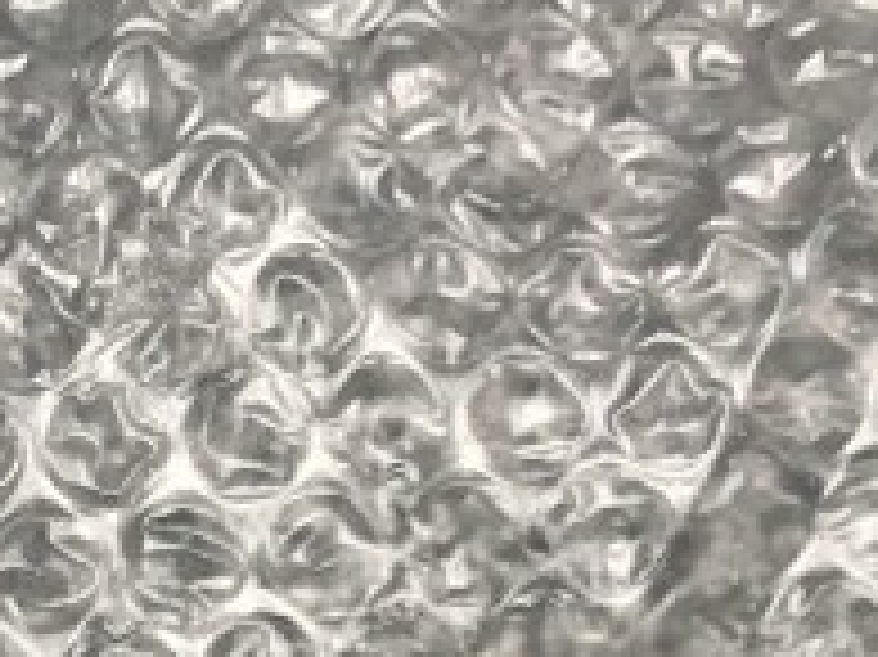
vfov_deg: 12.0
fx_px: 2915
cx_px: 99
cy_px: 1107
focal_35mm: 115
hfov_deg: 16.9
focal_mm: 3.99
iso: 40
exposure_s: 1/30
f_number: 1.8
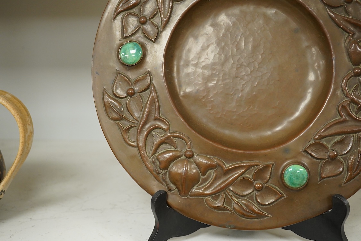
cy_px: 120
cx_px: 180
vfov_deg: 29.9
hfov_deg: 43.6
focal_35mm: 45
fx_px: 451
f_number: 7.1
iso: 2500
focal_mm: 30
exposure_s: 1/160
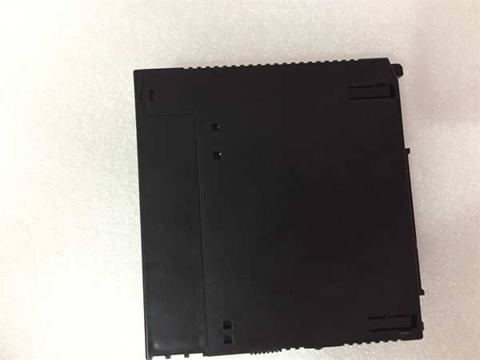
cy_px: 180
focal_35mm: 29
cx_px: 240
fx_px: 402
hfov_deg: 61.7
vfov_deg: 48.2
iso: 250
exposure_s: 1/17
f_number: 2.2
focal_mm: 4.15
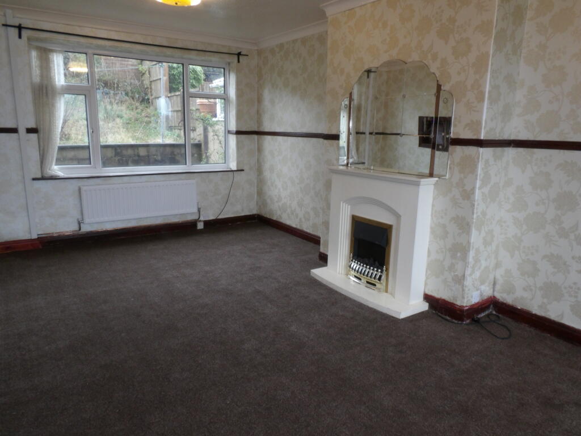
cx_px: 290
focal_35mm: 24
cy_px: 218
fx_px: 403
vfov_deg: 56.8
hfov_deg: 71.6
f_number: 4.1
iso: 200
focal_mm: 4.3
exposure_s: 1/15
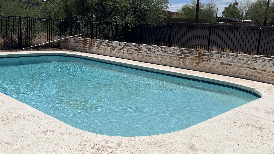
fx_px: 276
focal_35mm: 38
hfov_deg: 52.8
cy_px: 72
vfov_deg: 31.2
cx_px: 133
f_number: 1.6
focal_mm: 5.1
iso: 50
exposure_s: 1/10870
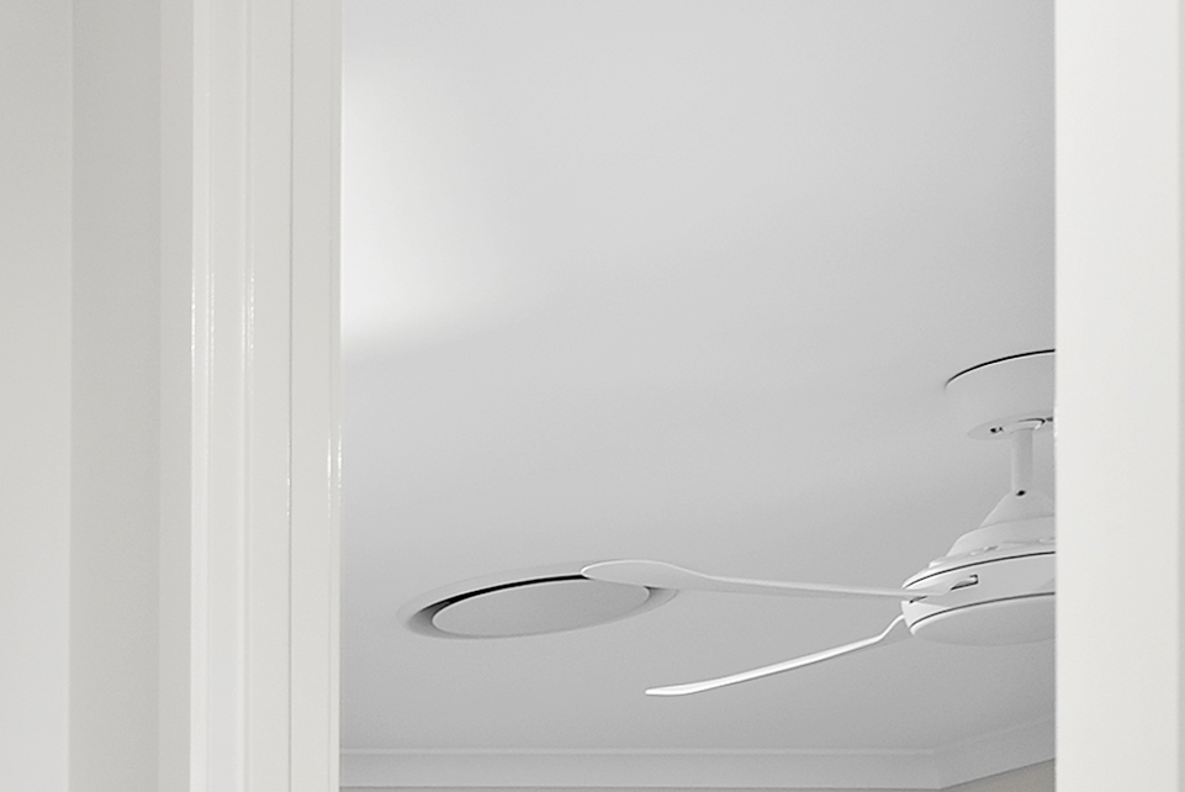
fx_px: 2470
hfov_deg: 19.1
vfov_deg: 16.4
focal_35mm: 75
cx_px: -1047
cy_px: 1232
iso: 400
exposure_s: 1/2
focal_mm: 17
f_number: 8
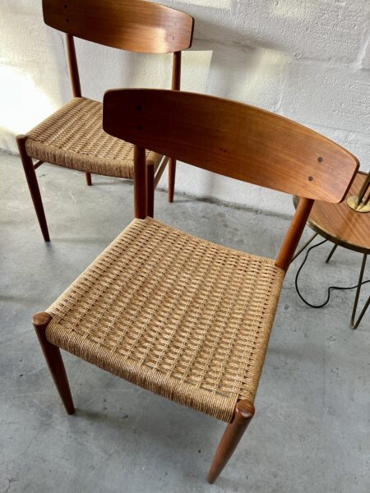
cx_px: 185
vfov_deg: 67.3
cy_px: 246
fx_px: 371
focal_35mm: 26
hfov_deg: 53.1
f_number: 1.5
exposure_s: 1/121
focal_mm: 5.7
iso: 100
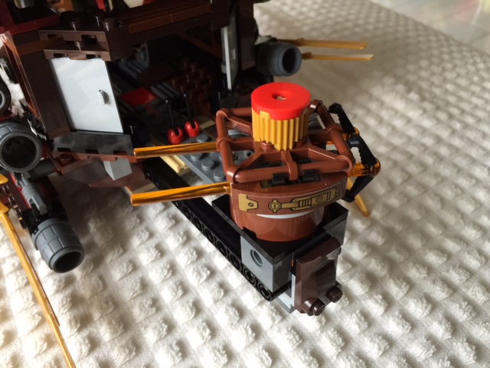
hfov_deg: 61.7
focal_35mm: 29
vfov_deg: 48.2
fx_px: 411
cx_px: 245
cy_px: 184
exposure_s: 1/30
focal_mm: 4.15
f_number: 2.2
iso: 40
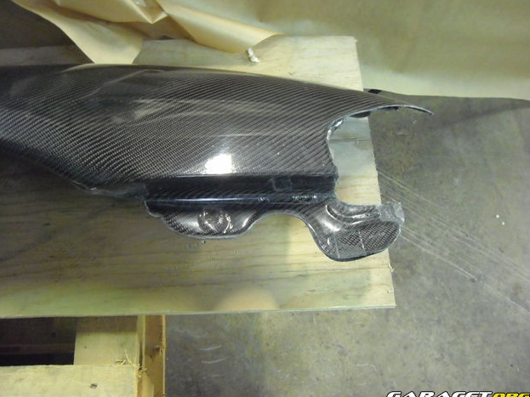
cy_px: 201
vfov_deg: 37.7
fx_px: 582
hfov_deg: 49.0
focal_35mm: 38
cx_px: 260
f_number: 2.7
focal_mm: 6.2
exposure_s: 1/15
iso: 800
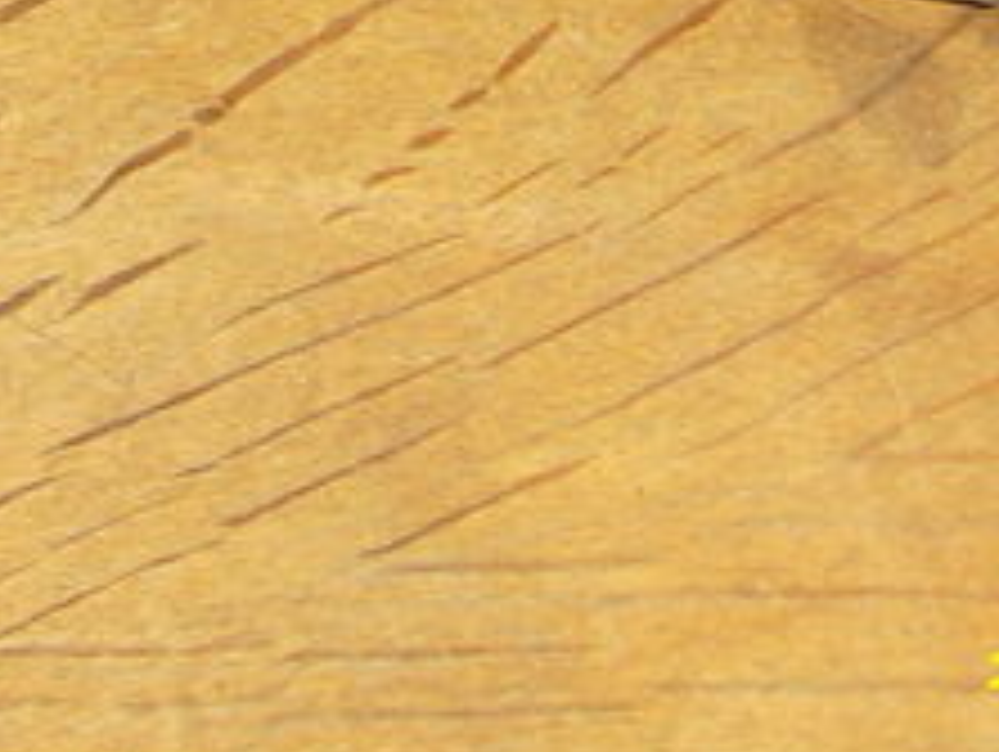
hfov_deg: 10.8
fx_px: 5200
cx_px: -130
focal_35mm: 180
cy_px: -775
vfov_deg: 7.9
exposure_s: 1/42
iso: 50
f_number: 2.8
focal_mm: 8.25
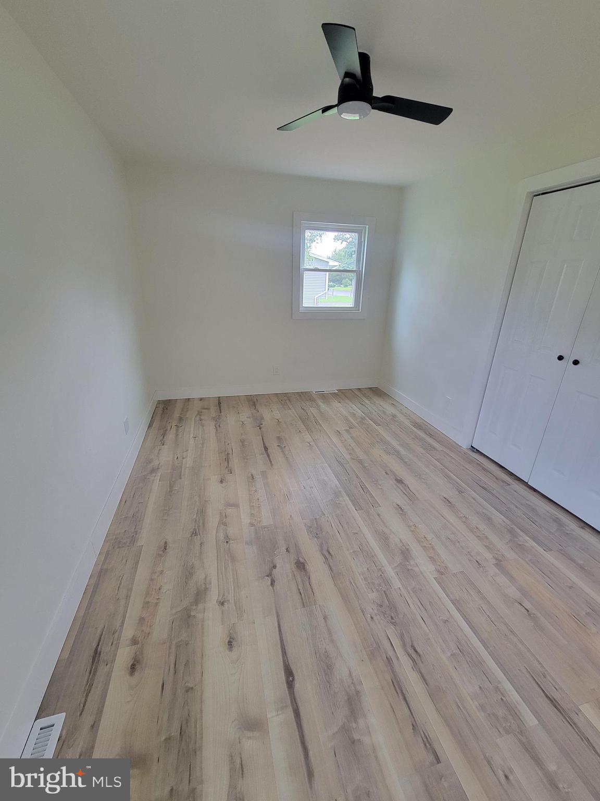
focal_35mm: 13
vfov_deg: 106.2
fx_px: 300
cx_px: 300
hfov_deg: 89.9
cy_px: 400
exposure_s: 1/40
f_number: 2.2
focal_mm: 2.2
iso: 320
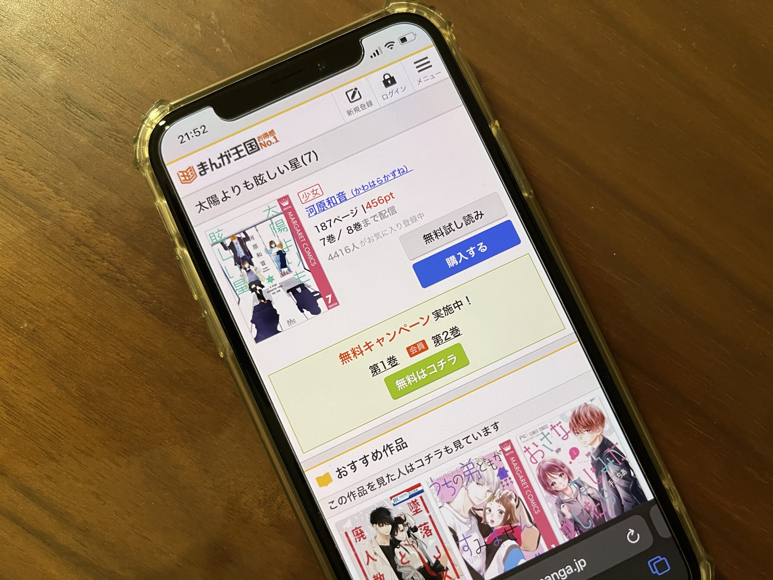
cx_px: 386
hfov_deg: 67.3
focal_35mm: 26
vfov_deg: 53.1
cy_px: 290
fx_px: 581
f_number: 1.6
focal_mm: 5.1
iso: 320
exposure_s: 1/60
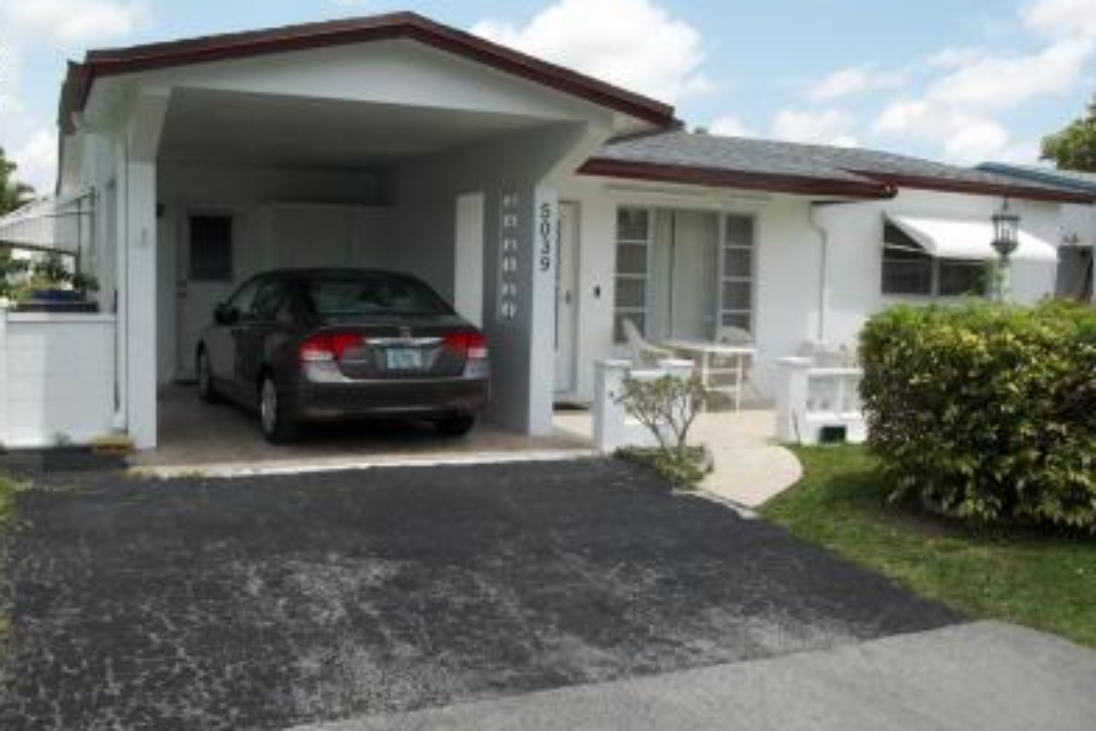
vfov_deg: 36.9
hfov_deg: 53.1
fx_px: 1096
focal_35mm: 36
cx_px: 544
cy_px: 352
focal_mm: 5.7
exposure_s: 1/296
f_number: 5.5
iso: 64
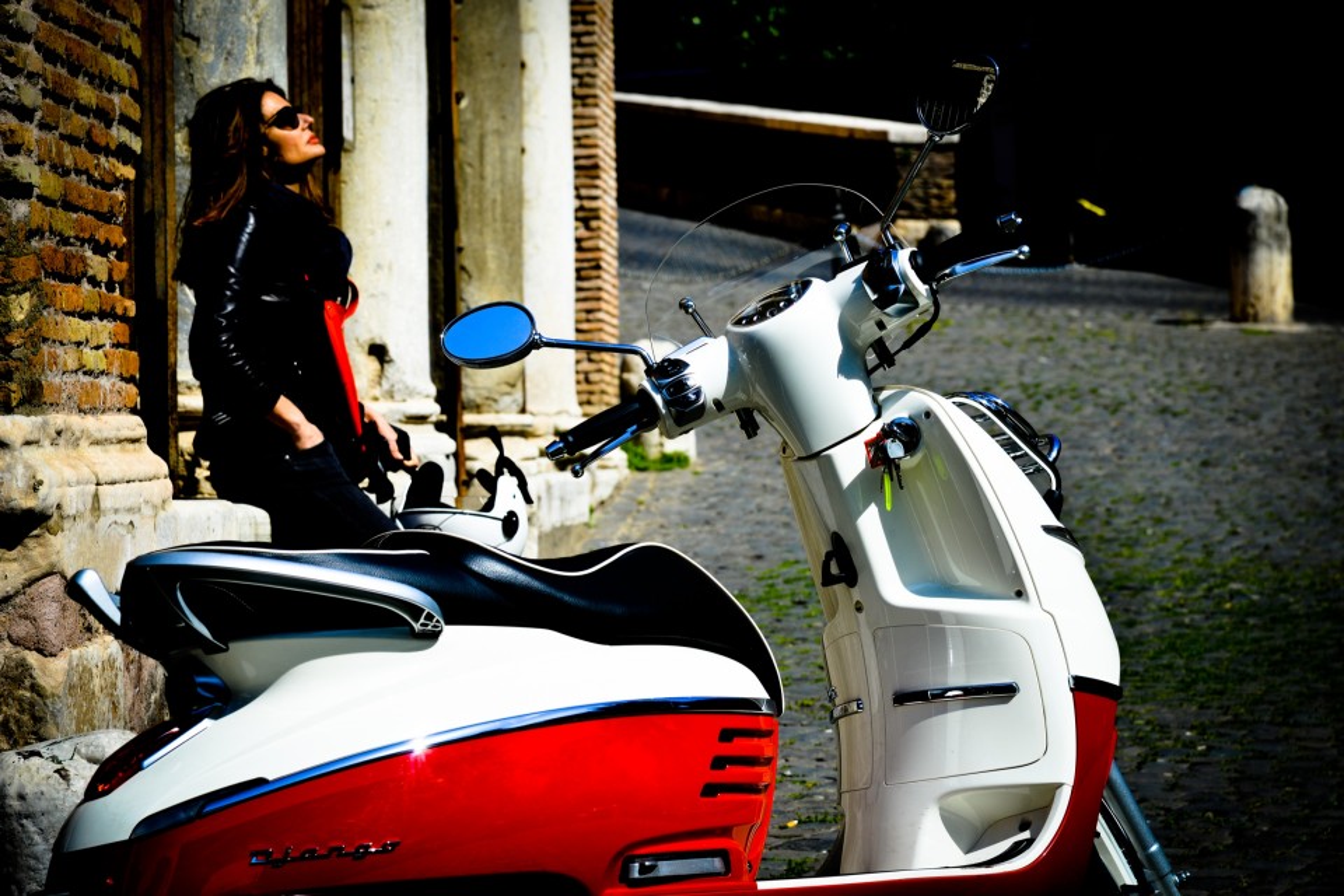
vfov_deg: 11.4
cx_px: 672
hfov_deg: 17.1
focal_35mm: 120
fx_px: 4480
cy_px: 448
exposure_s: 1/400
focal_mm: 120
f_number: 10
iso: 100
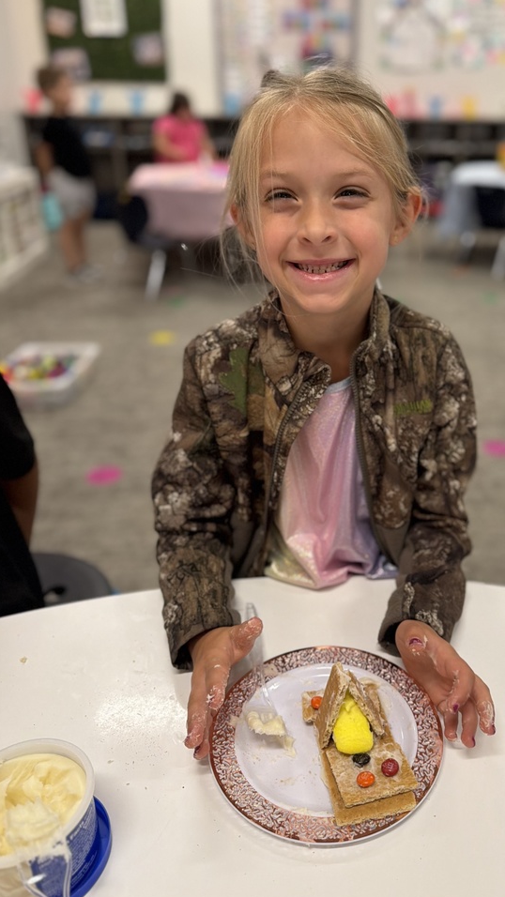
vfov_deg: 67.9
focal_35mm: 28
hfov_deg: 40.7
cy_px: 430
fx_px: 666
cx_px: 355
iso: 250
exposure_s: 1/60
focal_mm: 6.76
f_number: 1.78
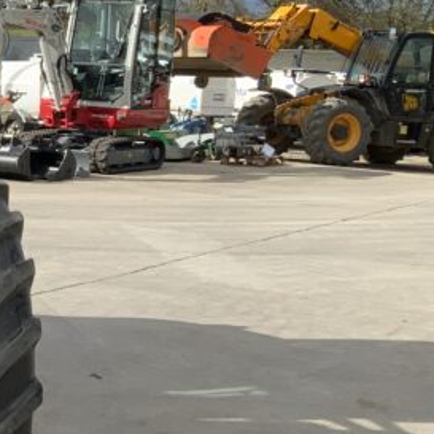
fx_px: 1362
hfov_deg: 16.2
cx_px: -264
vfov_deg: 18.1
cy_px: 173
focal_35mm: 96
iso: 16
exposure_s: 1/1730
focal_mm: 3
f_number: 1.8
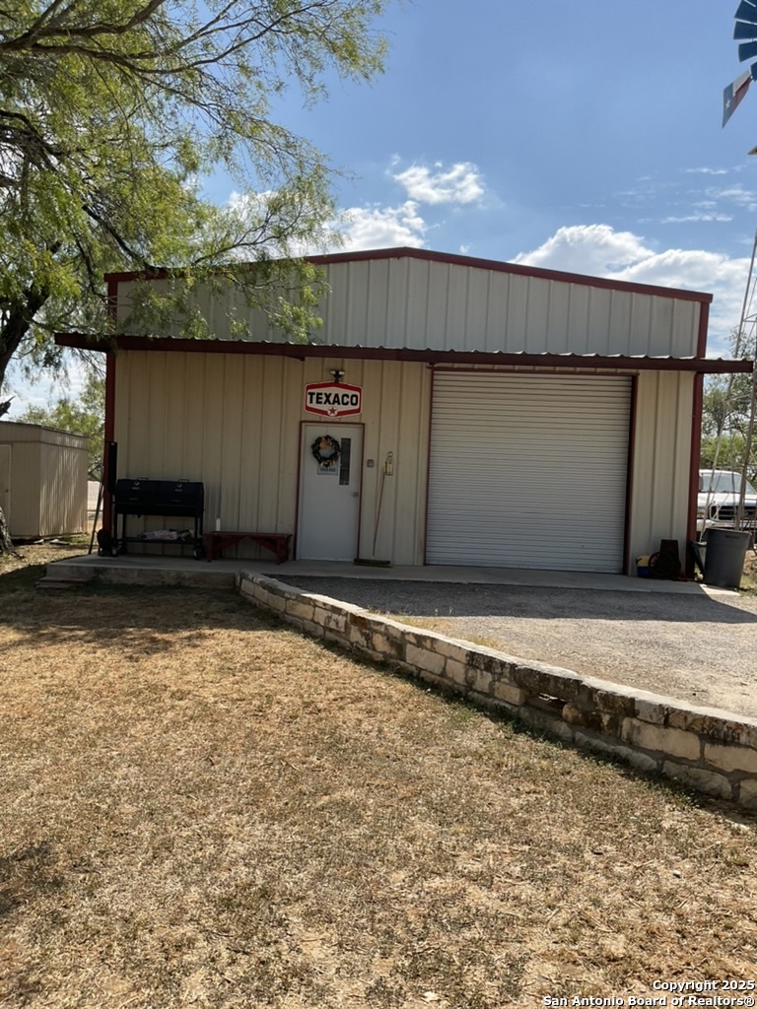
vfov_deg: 61.7
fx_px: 846
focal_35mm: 29
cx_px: 378
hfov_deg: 48.2
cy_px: 504
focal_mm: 3
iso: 16
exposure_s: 1/1786
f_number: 1.8
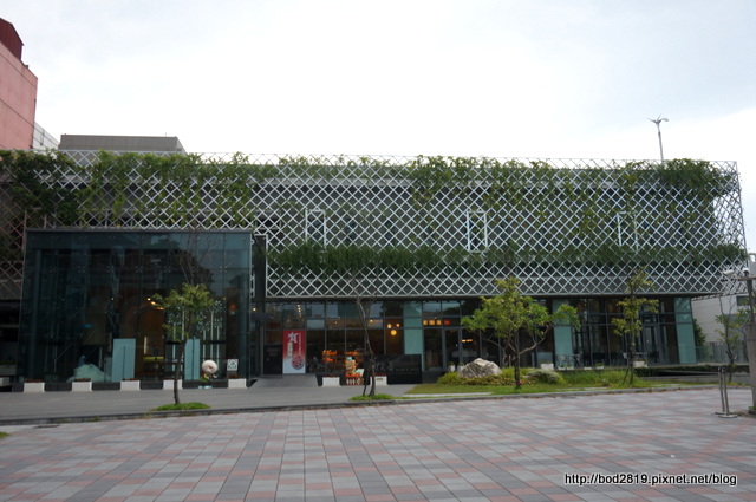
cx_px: 378
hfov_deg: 62.0
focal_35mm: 30
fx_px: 629
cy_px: 251
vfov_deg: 43.5
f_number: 8
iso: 200
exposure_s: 1/100
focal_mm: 20
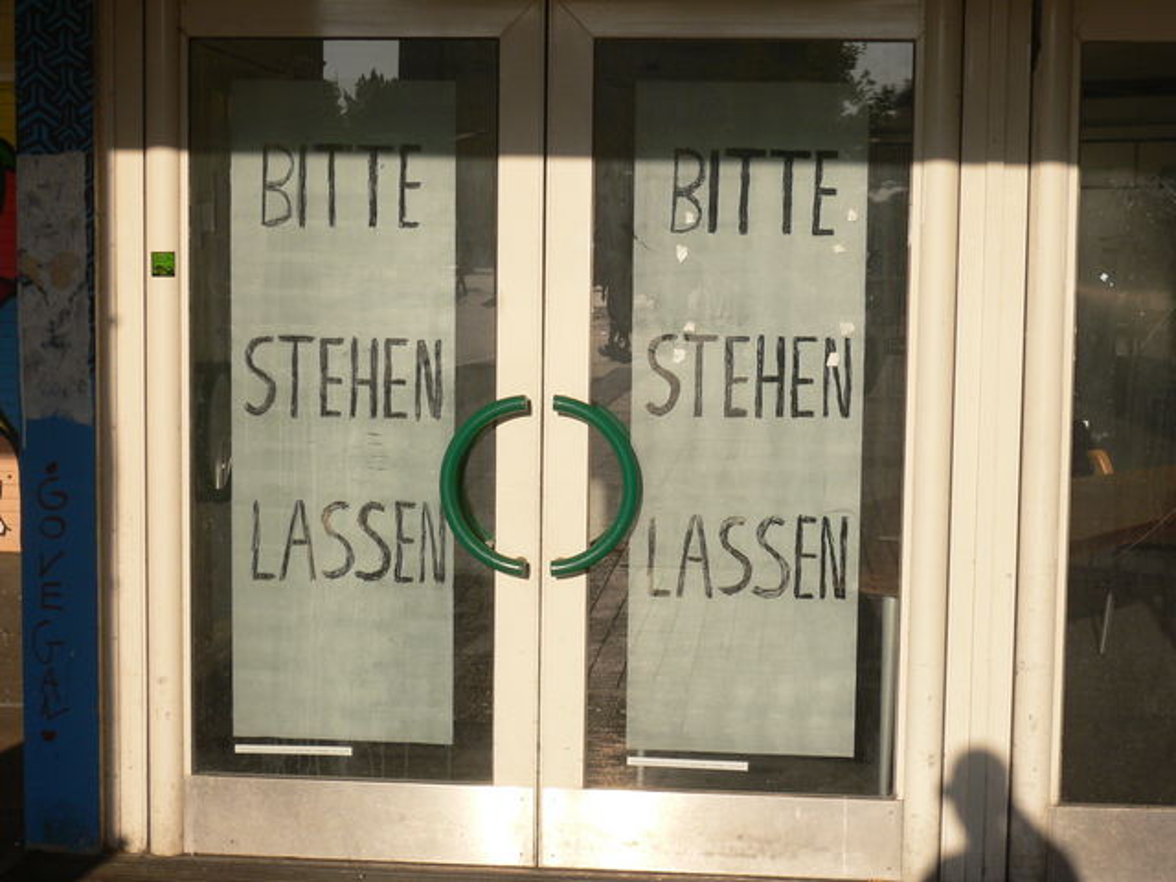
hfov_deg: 31.7
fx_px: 2072
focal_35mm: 61
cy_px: 441
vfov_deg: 24.0
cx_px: 588
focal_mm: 10.1
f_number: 7.5
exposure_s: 1/250
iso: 80
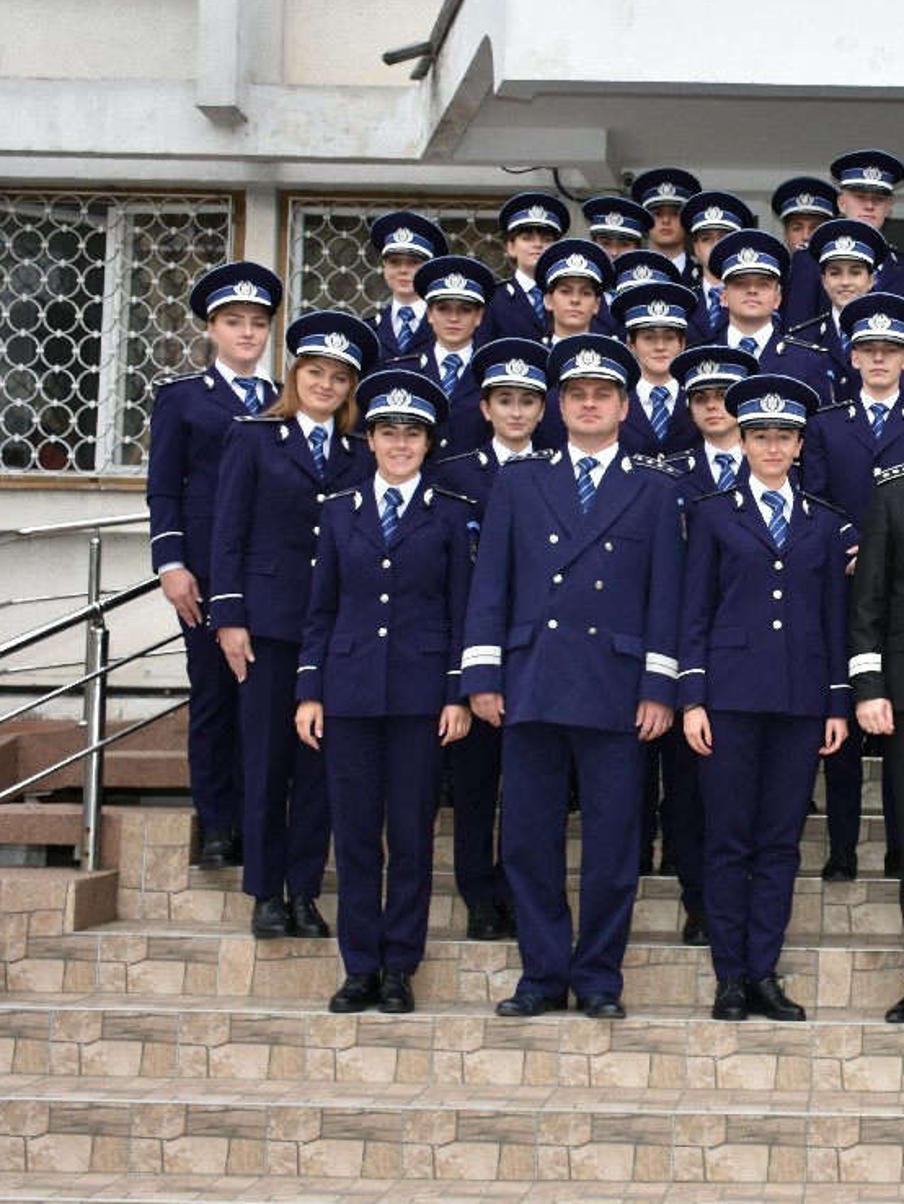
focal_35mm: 55
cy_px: 531
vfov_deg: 34.9
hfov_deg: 25.1
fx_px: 1914
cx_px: 937
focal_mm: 22
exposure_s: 1/250
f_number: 3.5
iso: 180
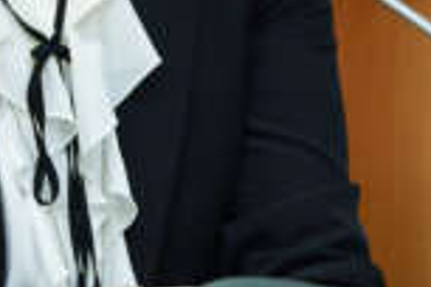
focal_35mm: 472
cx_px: 0
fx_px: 5650
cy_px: -158
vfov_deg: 2.9
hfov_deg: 4.4
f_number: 4
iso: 2000
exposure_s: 1/160
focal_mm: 120
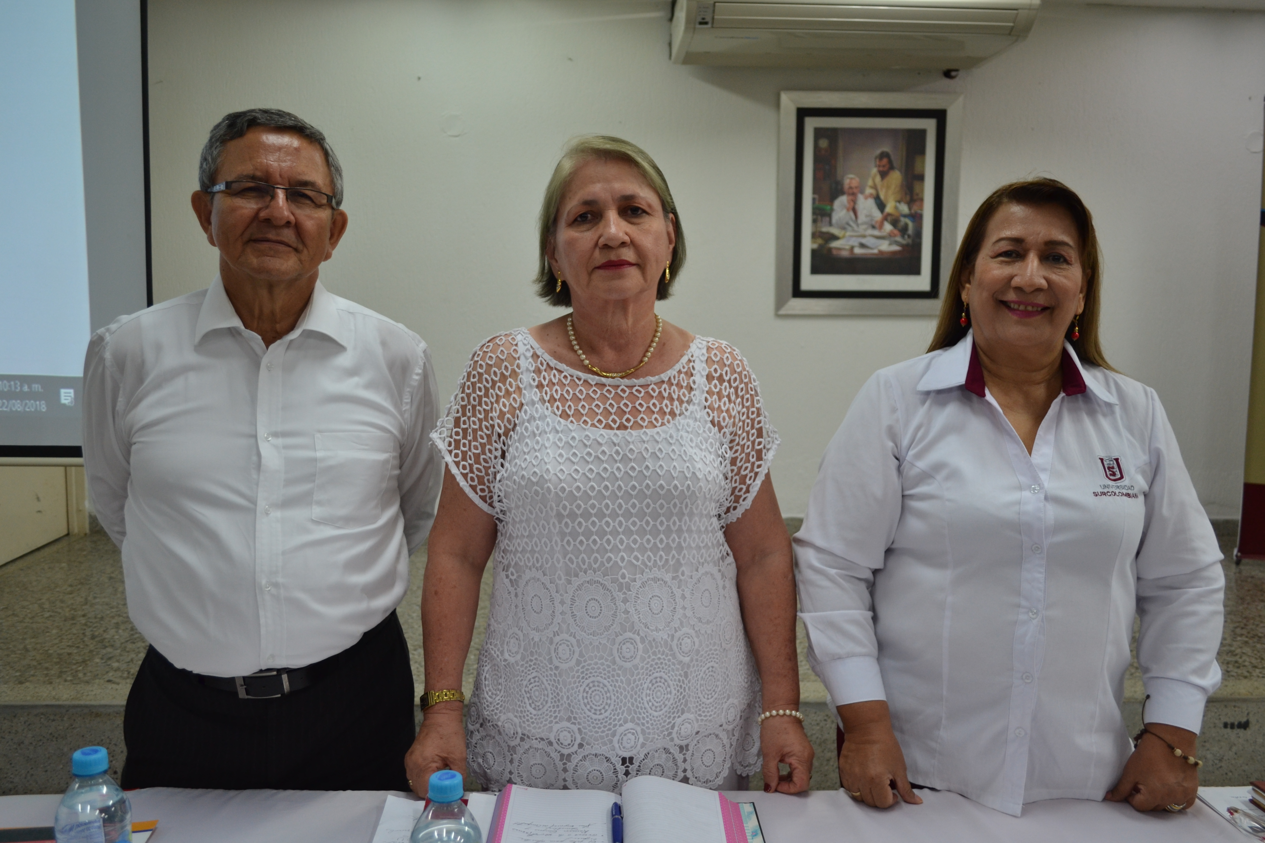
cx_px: 632
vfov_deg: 43.6
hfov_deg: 61.9
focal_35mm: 30
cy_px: 422
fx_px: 1054
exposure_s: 1/60
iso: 400
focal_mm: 20
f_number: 3.8
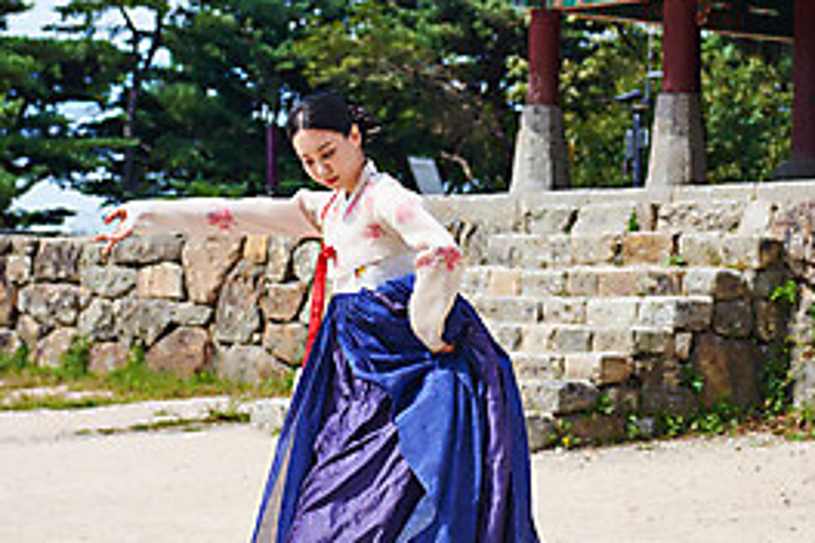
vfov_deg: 12.9
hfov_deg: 19.3
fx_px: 2400
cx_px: 409
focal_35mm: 106
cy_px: 228
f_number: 4.5
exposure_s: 1/800
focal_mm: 70
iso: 100
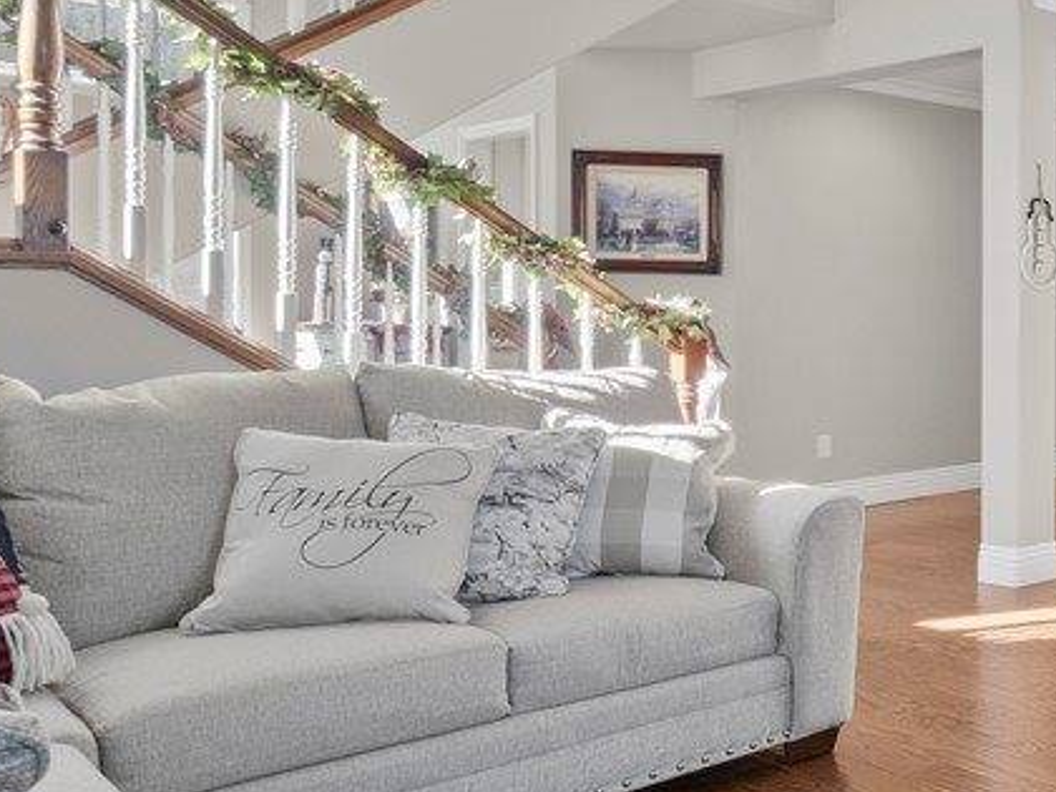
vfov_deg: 36.7
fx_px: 1190
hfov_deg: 37.0
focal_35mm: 39
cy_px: 317
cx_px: 1255
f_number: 8
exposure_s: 1/2
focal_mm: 8
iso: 200
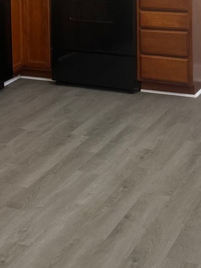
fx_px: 697
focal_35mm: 90
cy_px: -54
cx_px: 44
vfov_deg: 20.4
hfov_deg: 16.3
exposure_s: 1/60
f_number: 1.78
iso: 125
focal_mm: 6.86
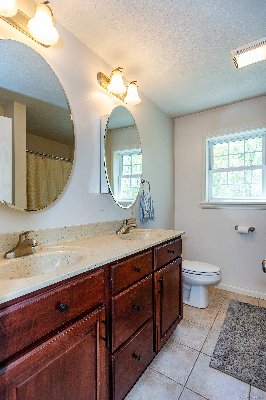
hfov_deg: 70.4
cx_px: 133
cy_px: 200
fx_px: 188
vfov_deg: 93.3
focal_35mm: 17
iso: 320
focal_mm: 17
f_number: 6.3
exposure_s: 1/20
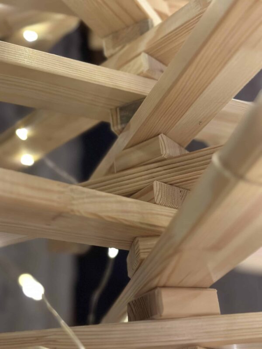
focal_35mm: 48
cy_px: 174
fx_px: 484
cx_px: 131
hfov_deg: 30.3
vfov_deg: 39.7
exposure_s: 1/25
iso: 640
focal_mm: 6.86
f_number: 1.78
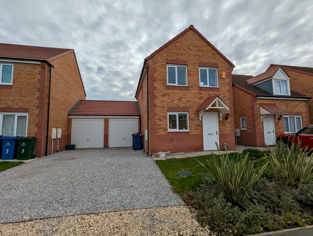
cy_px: 118
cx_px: 156
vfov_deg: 78.3
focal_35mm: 16
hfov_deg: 94.4
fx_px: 145
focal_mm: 2.35
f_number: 2.2
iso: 51
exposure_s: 1/1603
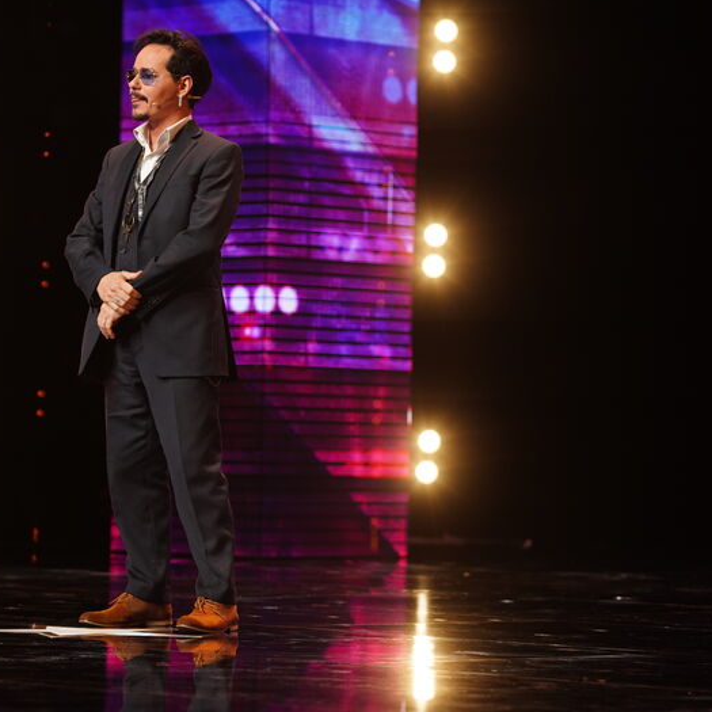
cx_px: 347
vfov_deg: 10.9
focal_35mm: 161
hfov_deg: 10.9
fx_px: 3747
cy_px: 355
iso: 1600
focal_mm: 125
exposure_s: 1/200
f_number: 4
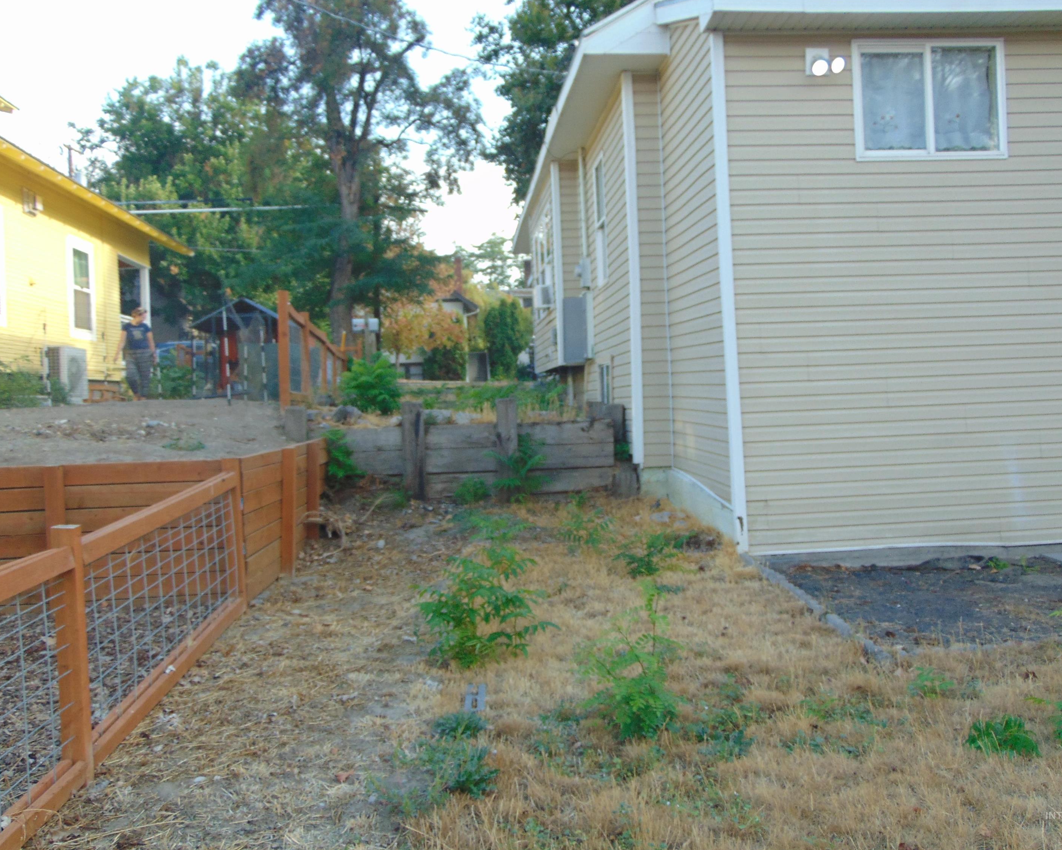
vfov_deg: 45.8
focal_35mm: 32
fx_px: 1006
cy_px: 420
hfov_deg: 55.6
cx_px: 553
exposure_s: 1/160
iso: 80
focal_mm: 5.4
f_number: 3.1
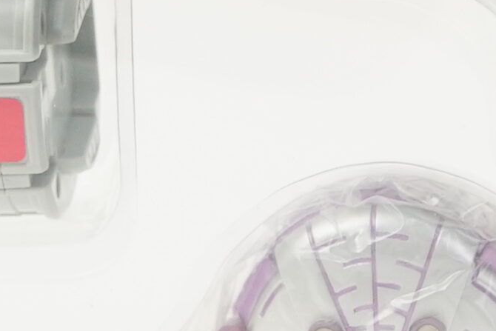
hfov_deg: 6.0
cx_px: 583
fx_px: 4740
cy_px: -51
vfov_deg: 4.0
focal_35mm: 344
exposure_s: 1/40
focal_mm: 60
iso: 1000
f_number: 6.3
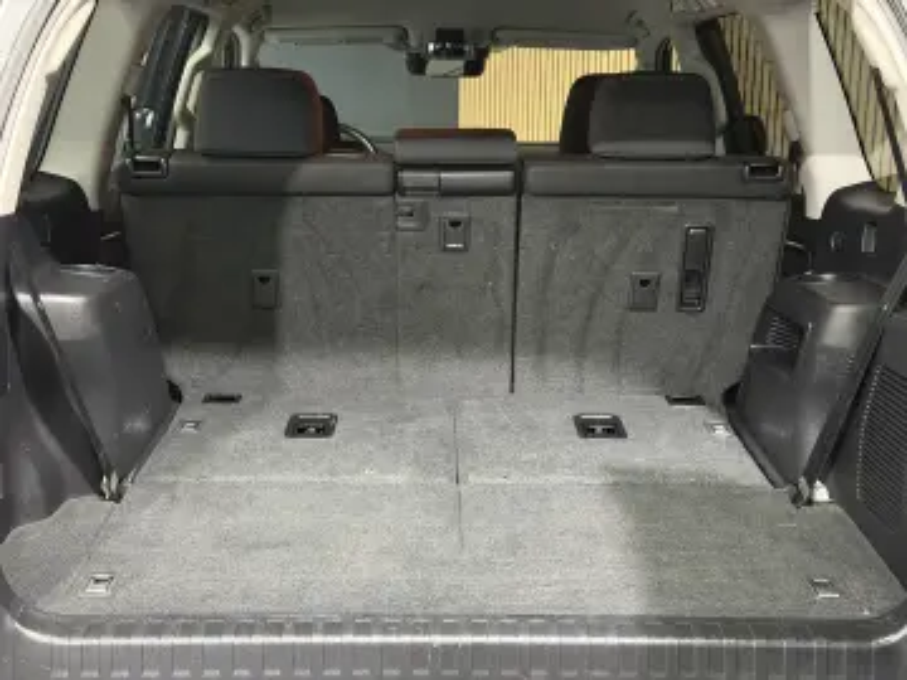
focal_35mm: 48
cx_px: 454
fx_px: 1258
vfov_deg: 30.3
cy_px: 340
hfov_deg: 39.7
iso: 500
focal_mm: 6.76
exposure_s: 1/25
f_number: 1.78
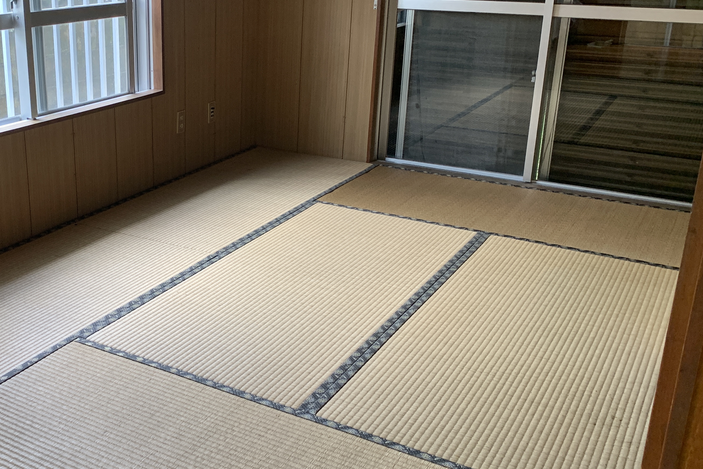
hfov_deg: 45.4
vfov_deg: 31.9
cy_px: 205
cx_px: 215
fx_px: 820
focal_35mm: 42
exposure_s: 1/63
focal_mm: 4.25
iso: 100
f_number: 1.8
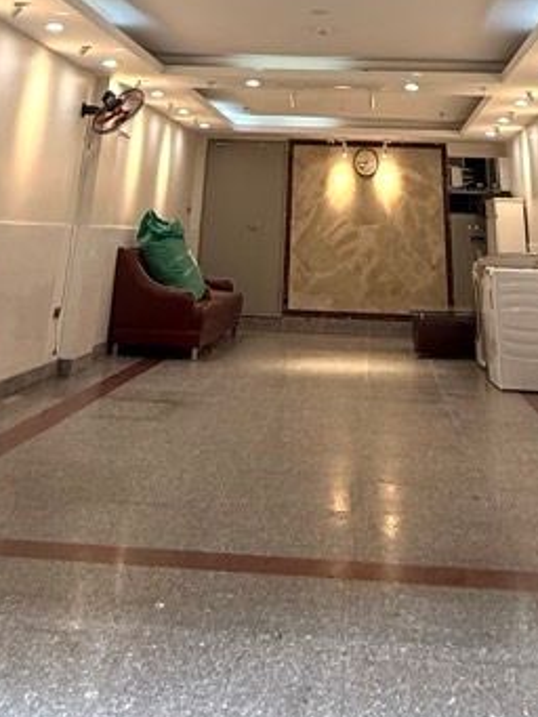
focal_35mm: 42
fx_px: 870
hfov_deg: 34.3
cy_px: -263
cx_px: 317
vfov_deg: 31.6
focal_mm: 2.22
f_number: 2.2
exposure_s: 1/100
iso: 200
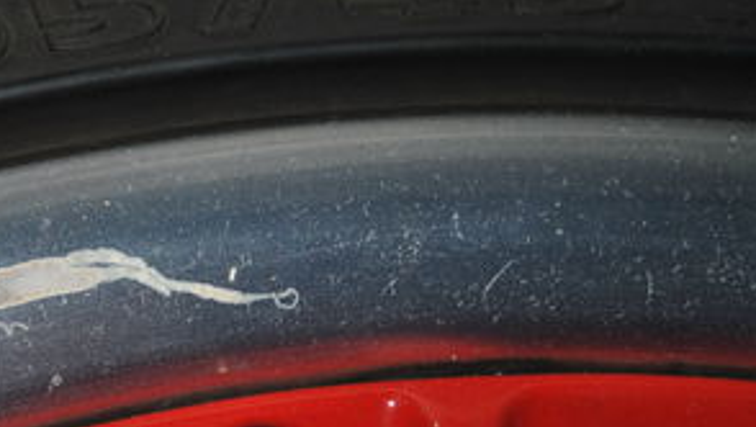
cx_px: 28
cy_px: 298
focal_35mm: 99
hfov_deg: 20.9
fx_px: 1989
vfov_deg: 12.2
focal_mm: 29
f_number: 4.5
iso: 100
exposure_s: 1/125
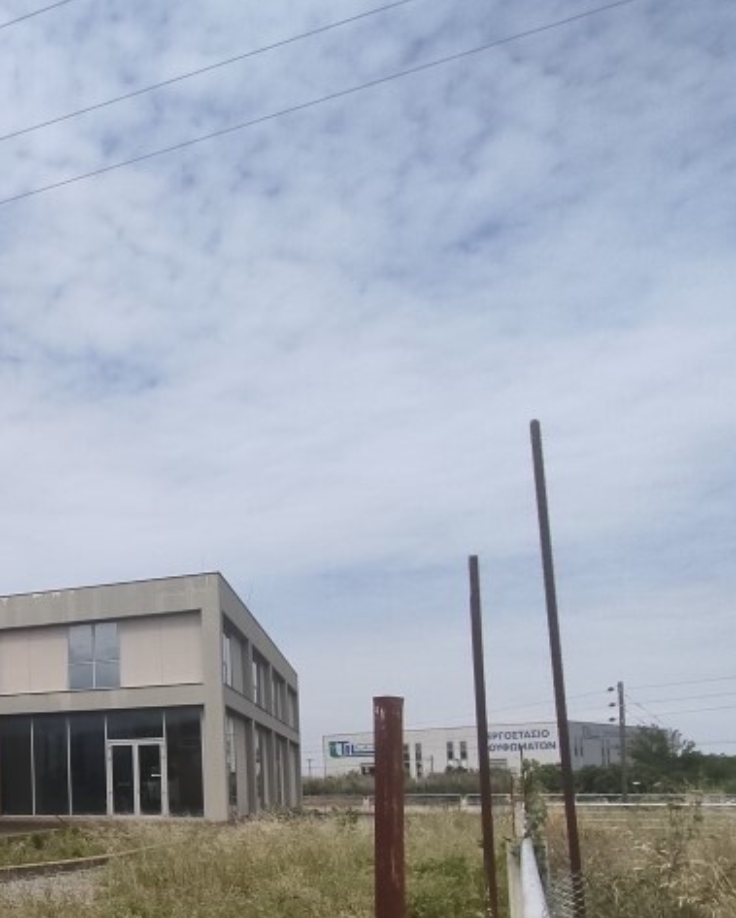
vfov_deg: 50.9
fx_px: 898
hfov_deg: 35.6
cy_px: 732
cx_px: -133
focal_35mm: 33
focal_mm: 1.6
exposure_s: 1/1434
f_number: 2.2
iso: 51
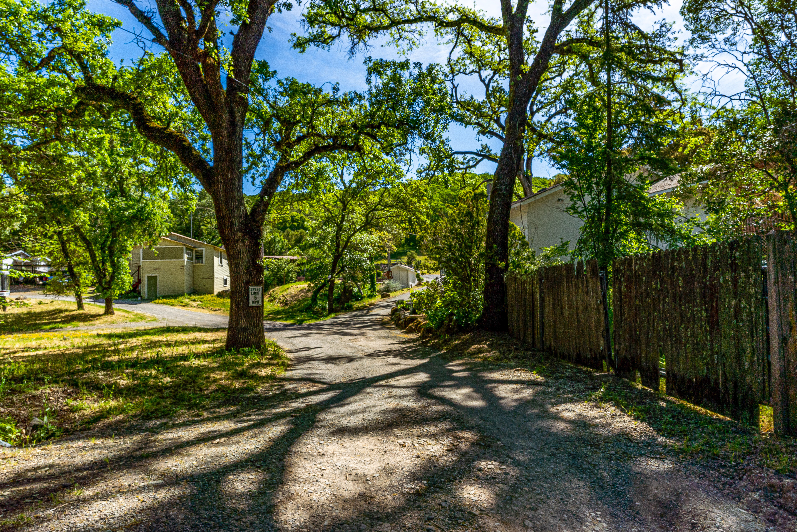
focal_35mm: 21
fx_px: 465
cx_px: 398
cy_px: 266
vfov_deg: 59.5
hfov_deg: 81.2
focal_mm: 21
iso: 320
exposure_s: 1/500
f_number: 11
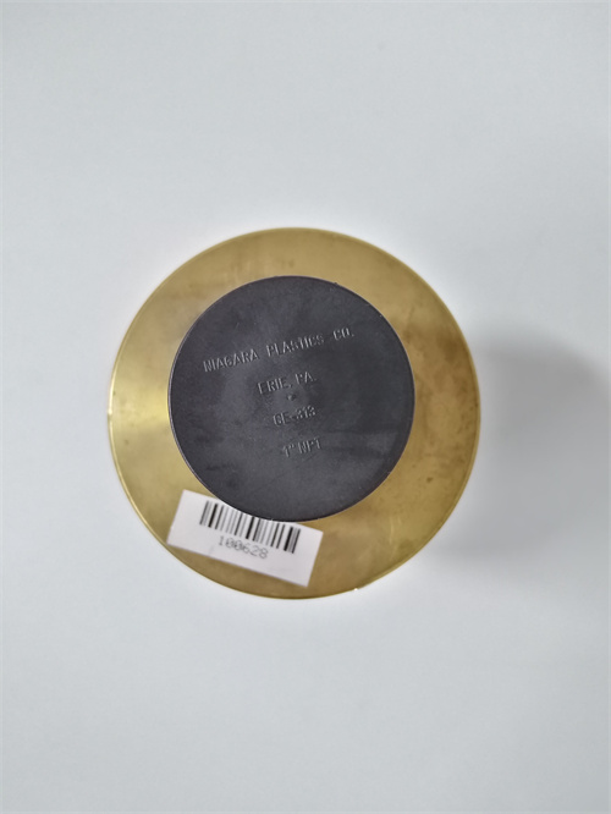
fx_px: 612
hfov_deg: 53.1
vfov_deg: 67.3
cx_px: 306
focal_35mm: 26
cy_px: 407
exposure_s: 1/20
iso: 395
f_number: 1.8
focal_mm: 3.63
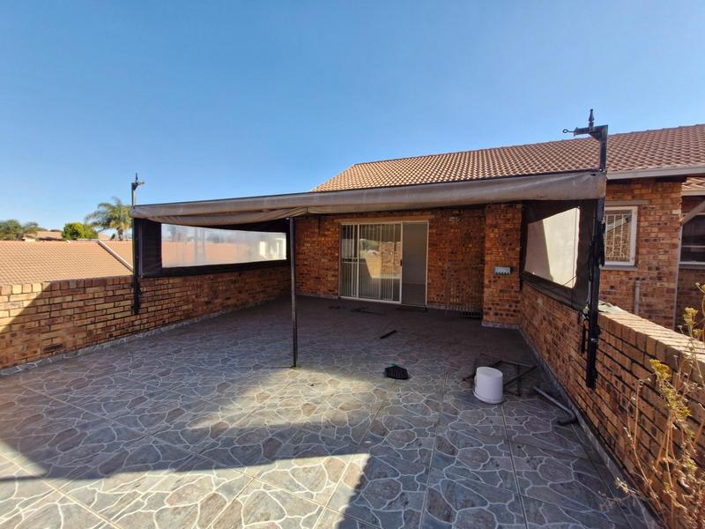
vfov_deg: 89.9
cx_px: 352
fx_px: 265
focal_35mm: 13
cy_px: 264
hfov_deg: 106.2
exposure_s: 1/588
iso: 50
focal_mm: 1.74
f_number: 2.2
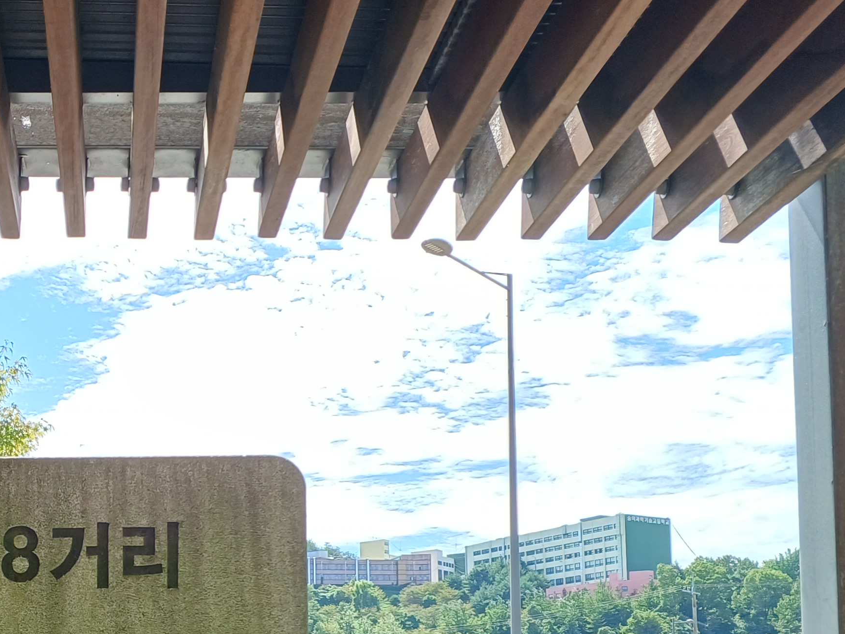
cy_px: 653
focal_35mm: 53
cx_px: 68
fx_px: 1294
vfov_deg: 25.9
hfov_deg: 34.0
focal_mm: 5.06
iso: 20
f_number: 1.8
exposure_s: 1/140
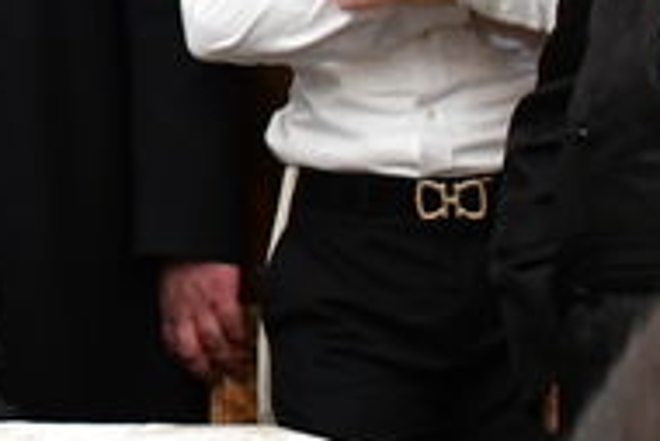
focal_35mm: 206
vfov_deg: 6.5
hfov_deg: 9.0
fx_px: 3779
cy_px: -425
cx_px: -924
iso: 1600
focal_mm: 28
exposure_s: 1/100
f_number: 5.6
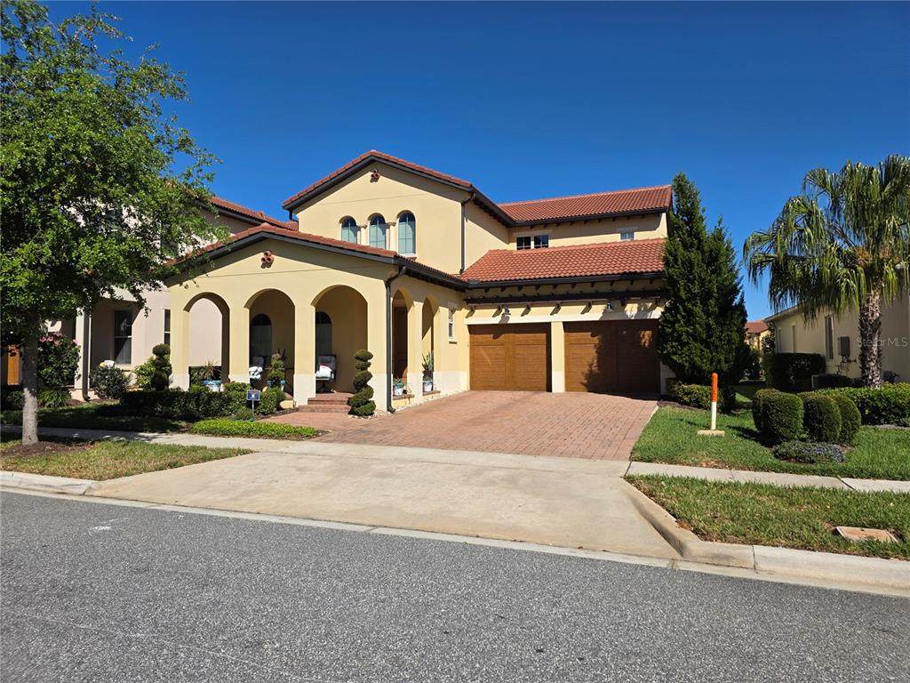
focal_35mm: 23
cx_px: 455
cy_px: 342
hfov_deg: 73.9
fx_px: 605
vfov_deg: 58.9
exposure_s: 1/7944
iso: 64
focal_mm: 6.3
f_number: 1.7
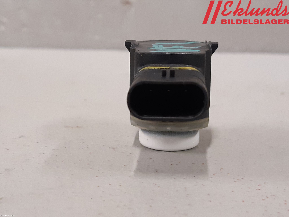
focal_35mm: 26
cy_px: 108
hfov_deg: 67.3
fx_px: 217
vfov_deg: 53.1
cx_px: 144
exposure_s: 1/50
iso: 200
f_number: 1.7
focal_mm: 3.93
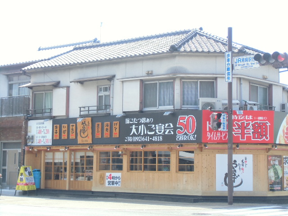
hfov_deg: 25.0
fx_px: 649
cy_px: 108
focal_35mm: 78
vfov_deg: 18.9
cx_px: 144
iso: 64
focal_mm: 13.79
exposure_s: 1/100
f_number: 4.9
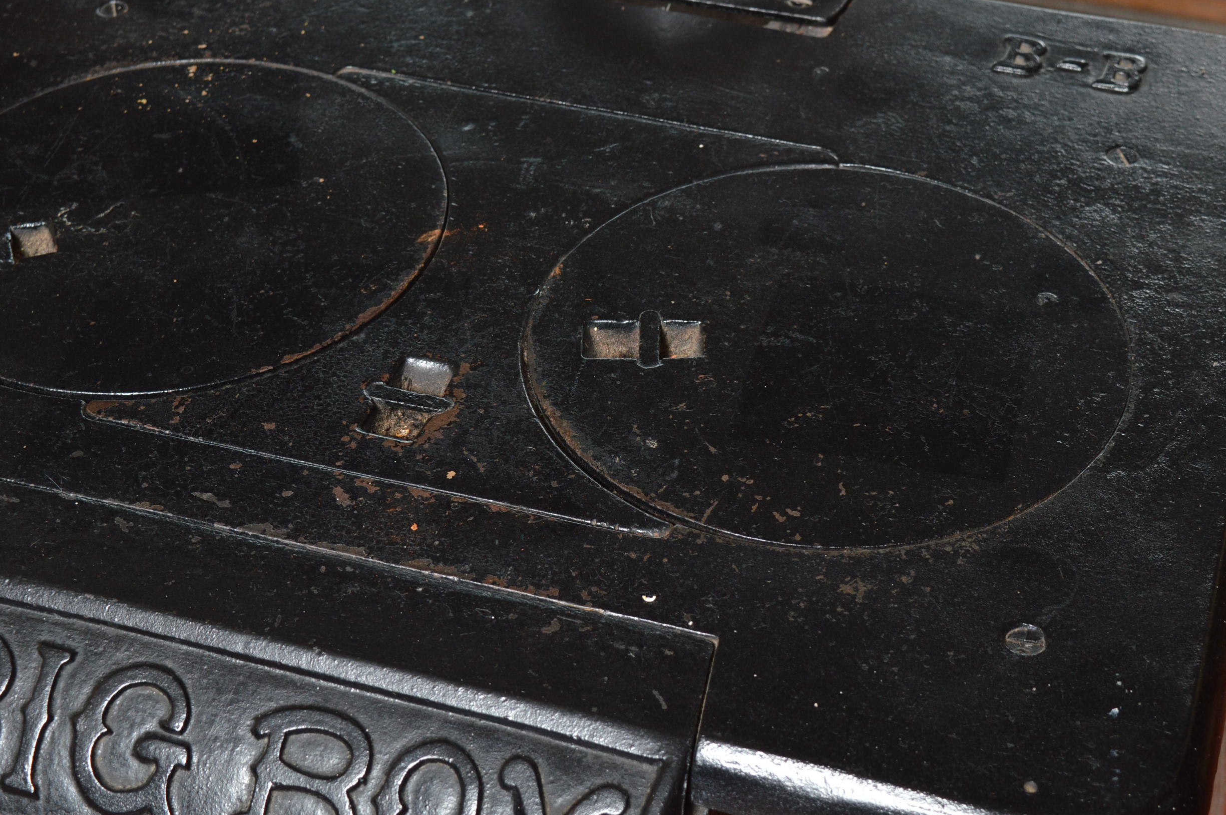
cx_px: 613
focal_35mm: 70
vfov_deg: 19.4
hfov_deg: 28.9
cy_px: 343
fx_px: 2382
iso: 400
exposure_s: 1/125
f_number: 6.3
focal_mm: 38
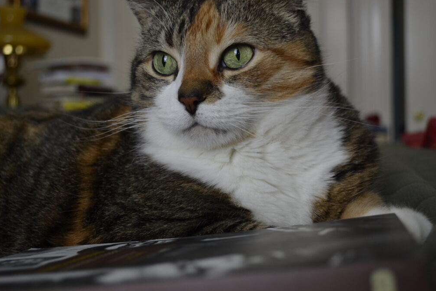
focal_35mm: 49
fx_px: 593
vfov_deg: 27.5
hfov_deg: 40.3
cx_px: 215
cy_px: 145
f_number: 4.8
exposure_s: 1/15
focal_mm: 32
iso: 400
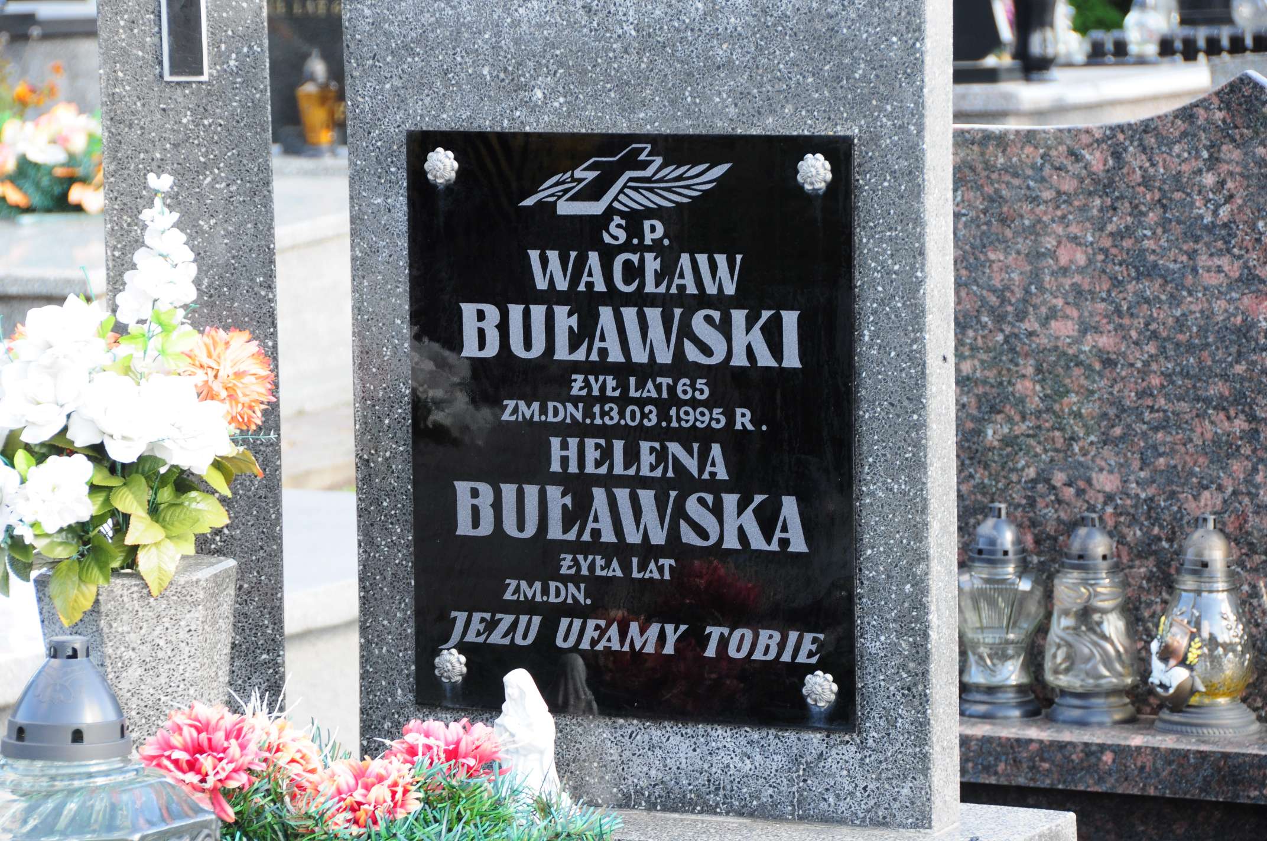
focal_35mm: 142
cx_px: 634
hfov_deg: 14.4
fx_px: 5009
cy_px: 420
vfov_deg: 9.6
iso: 320
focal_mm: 95
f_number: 7.1
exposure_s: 1/80
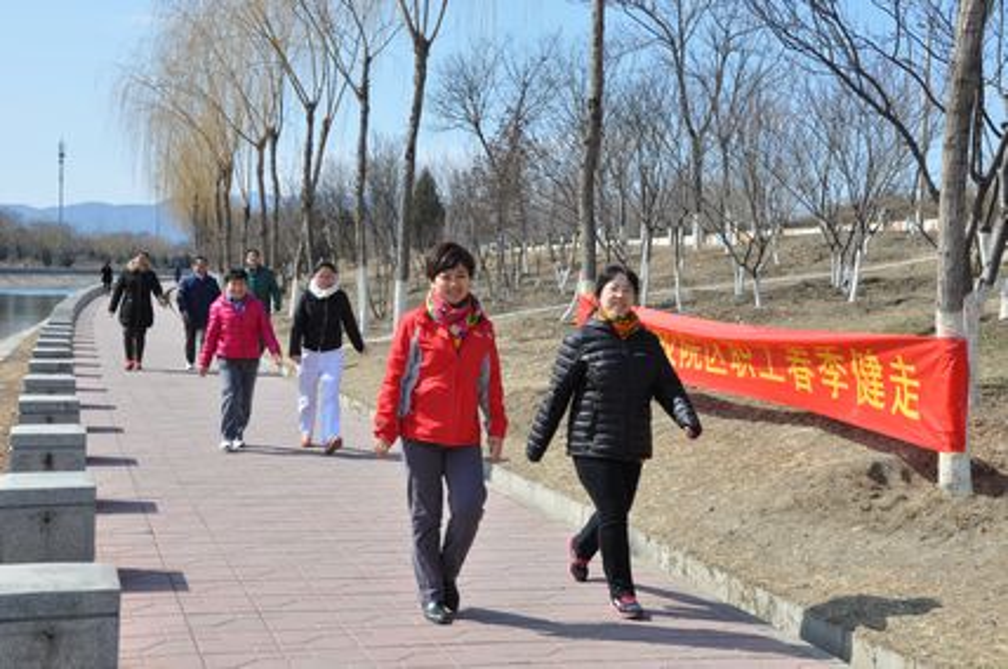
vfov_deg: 28.0
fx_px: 1342
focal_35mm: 48
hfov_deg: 41.2
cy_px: 334
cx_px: 504
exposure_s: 1/400
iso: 400
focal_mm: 32
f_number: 10
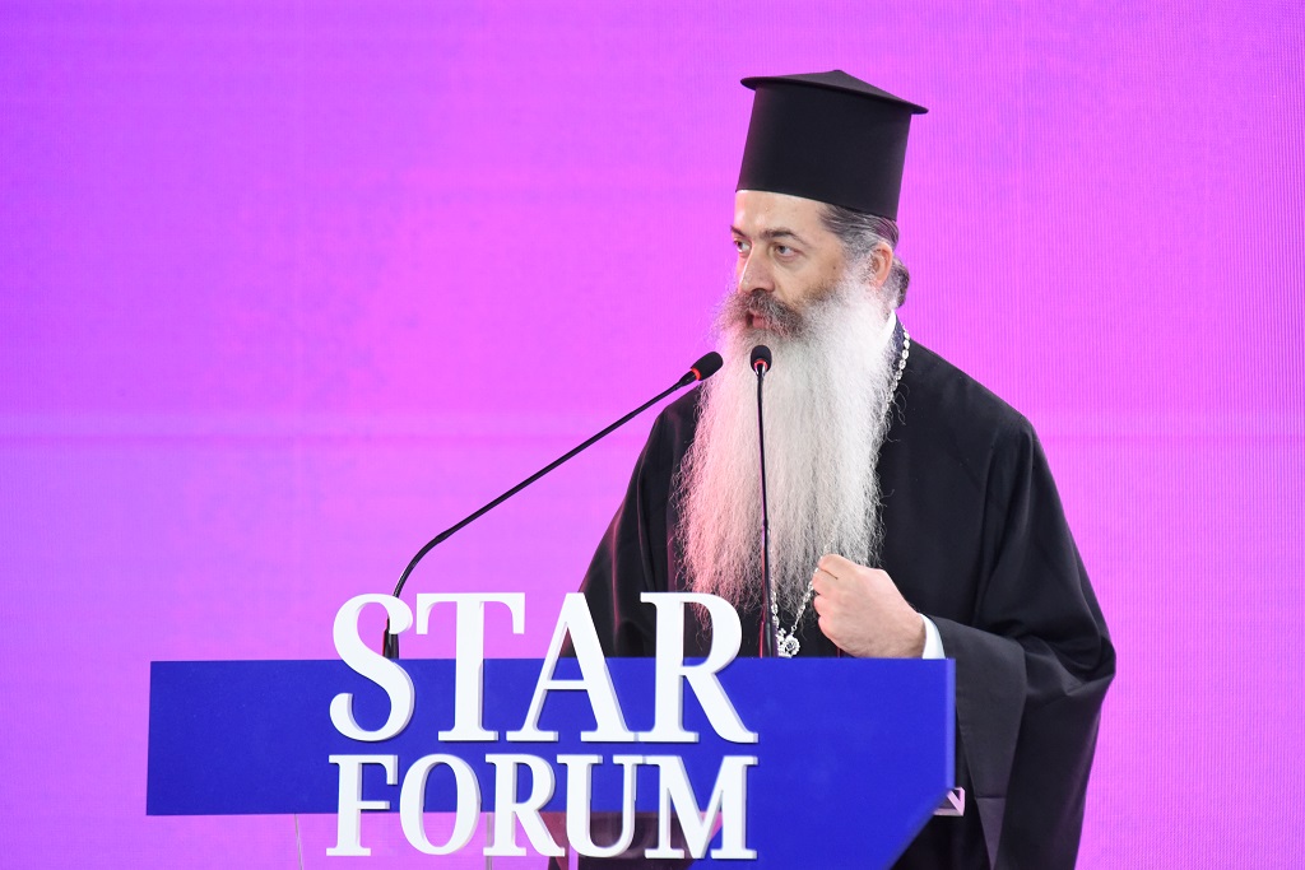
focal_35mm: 340
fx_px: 12326
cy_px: 435
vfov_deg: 4.0
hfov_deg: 6.1
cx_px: 652
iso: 6400
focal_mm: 340
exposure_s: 1/320
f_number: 5.6
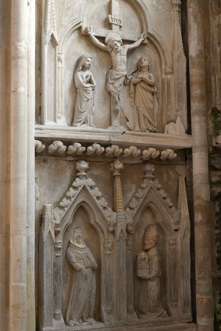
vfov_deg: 33.4
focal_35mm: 60
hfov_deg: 22.6
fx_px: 552
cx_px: 114
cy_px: 150
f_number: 10
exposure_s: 1.6
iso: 64
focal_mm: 50
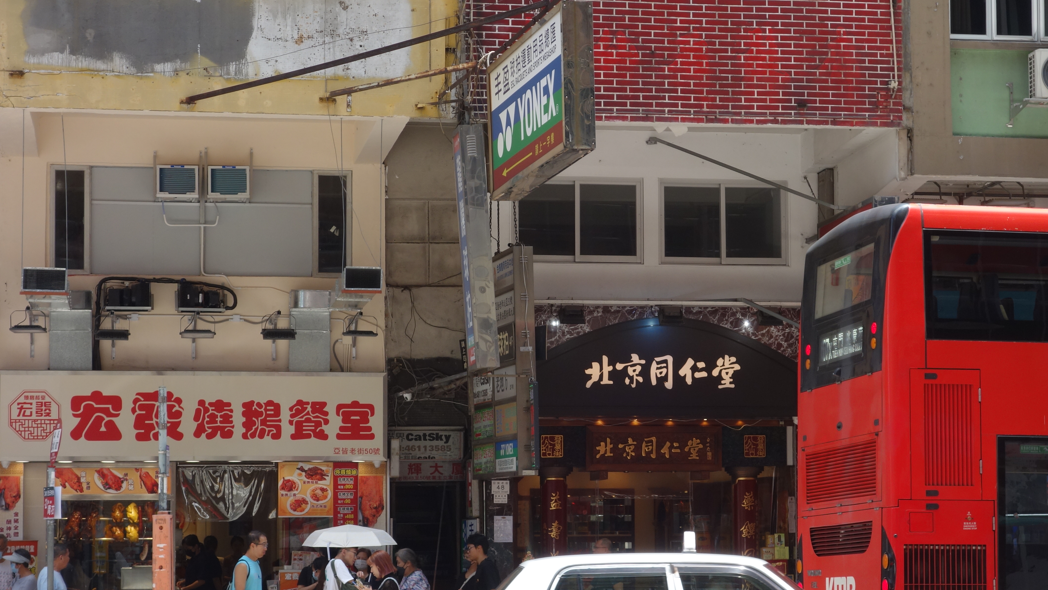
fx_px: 2612
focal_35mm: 94
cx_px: 617
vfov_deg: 12.9
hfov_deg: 22.7
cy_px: 380
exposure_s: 1/250
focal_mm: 25.93
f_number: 5.6
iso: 200
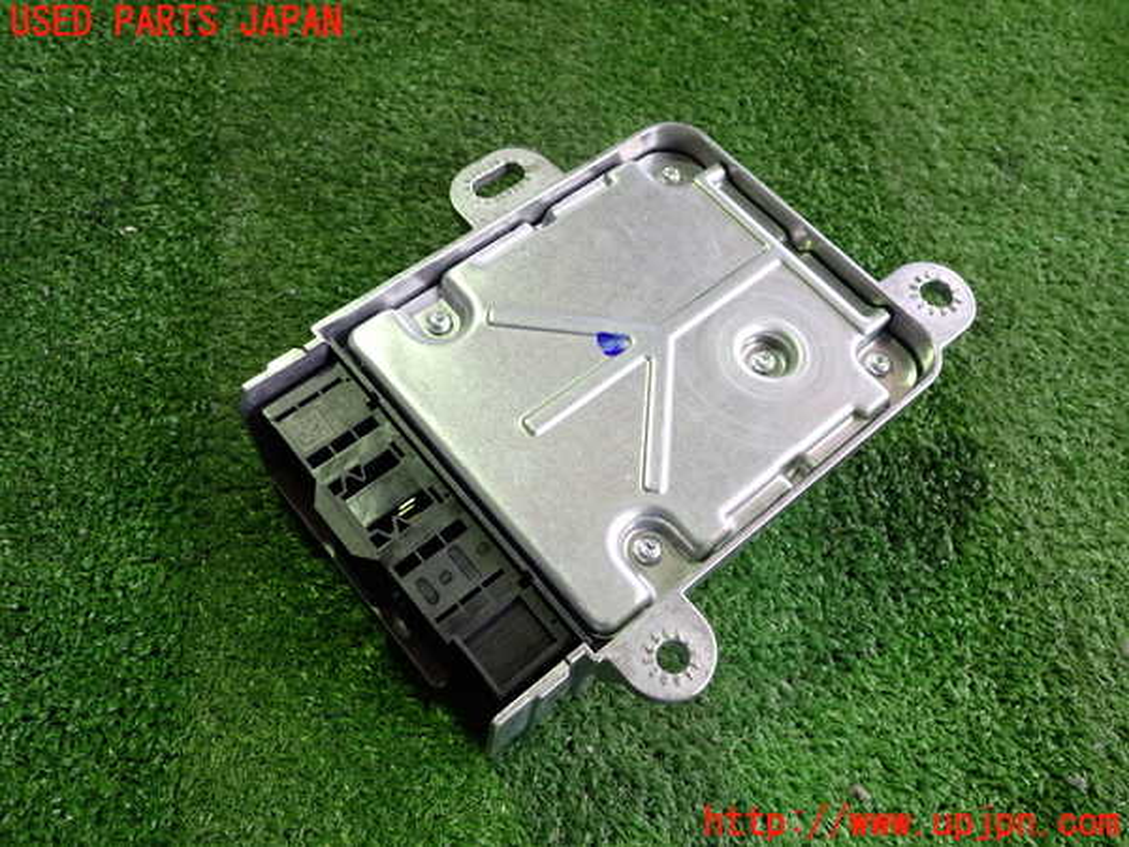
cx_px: 564
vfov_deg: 46.8
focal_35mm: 30
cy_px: 424
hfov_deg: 60.0
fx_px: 978
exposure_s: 1/30
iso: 250
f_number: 2.3
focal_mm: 5.4
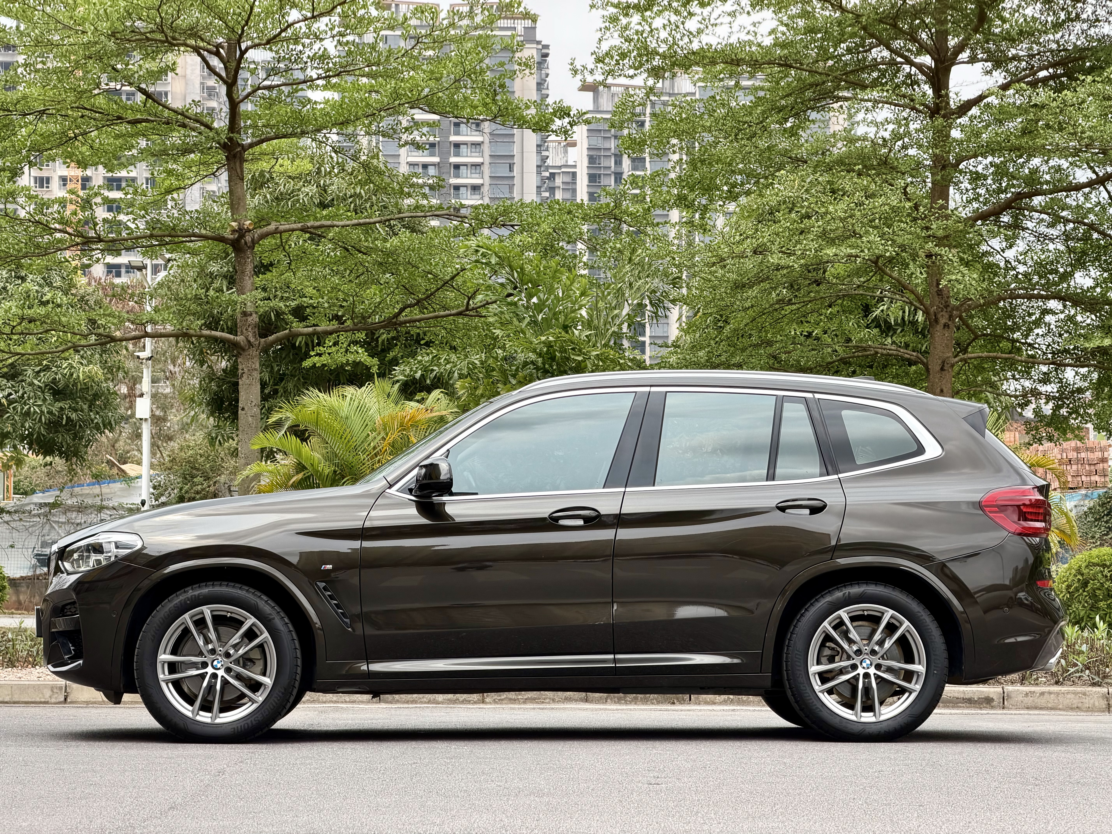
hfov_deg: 19.6
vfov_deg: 14.8
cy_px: 417
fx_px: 3212
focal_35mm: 100
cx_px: 556
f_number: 2.8
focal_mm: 16.89
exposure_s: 1/522
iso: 50
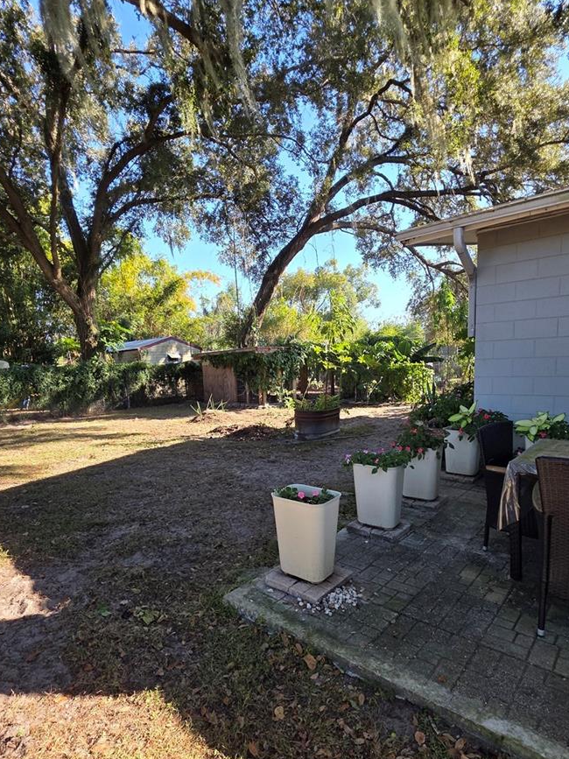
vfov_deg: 87.4
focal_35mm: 18
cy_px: 420
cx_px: 285
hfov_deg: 71.6
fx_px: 395
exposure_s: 1/343
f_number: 1.9
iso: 40
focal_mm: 2.2
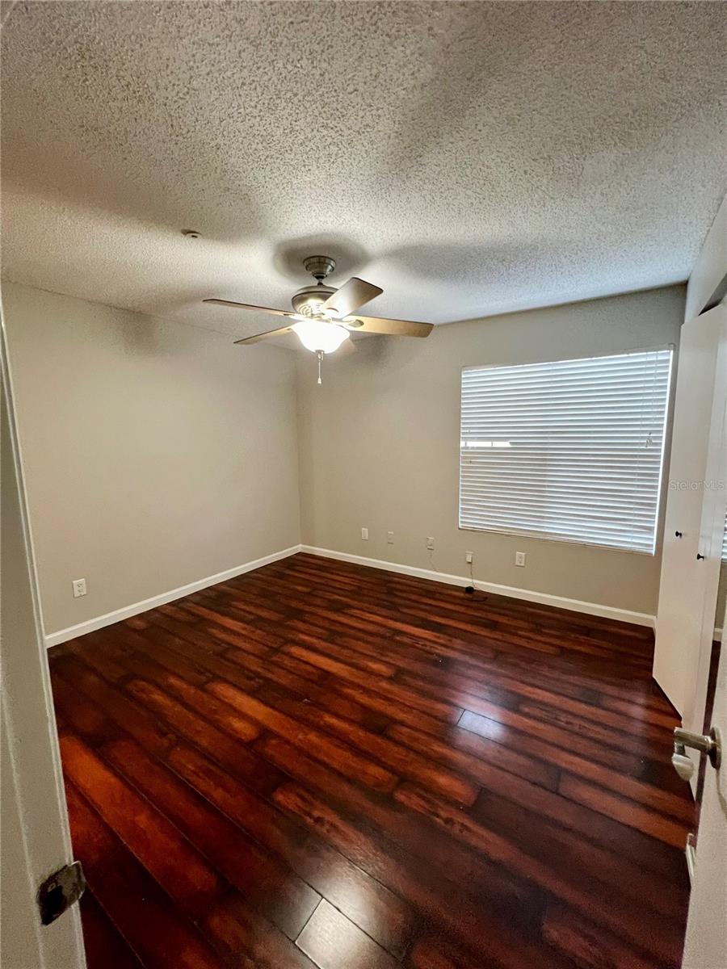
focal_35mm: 13
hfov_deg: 89.9
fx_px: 364
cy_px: 484
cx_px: 364
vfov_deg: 106.2
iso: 400
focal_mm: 1.57
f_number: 1.8
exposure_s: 1/60
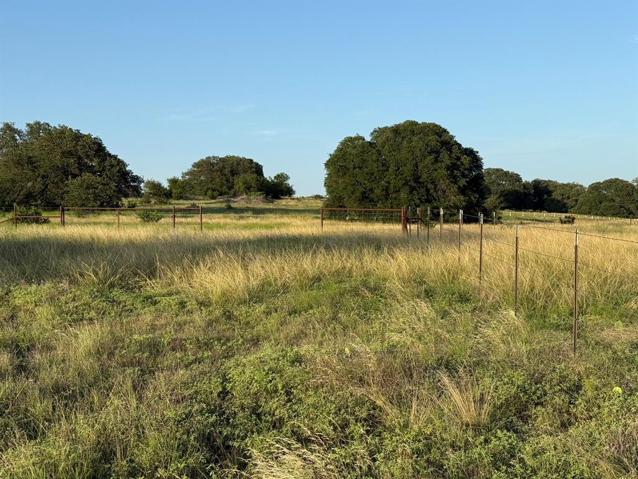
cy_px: 240
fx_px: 885
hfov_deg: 39.7
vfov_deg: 30.3
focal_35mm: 48
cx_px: 319
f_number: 1.78
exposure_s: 1/2577
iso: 64
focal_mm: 6.76
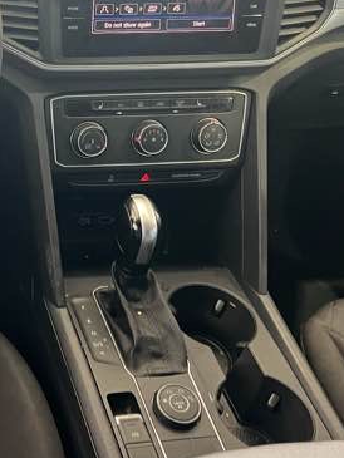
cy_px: 144
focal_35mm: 66
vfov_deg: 29.1
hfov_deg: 20.6
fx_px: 874
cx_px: -84
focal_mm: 5.7
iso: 250
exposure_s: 1/60
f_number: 1.5
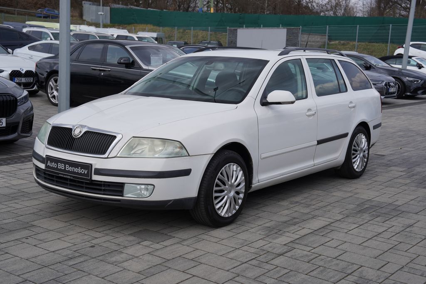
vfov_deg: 27.0
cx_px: 213
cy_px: 142
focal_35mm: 50
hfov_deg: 39.6
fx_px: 592
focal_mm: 50
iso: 100
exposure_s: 1/320
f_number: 7.1
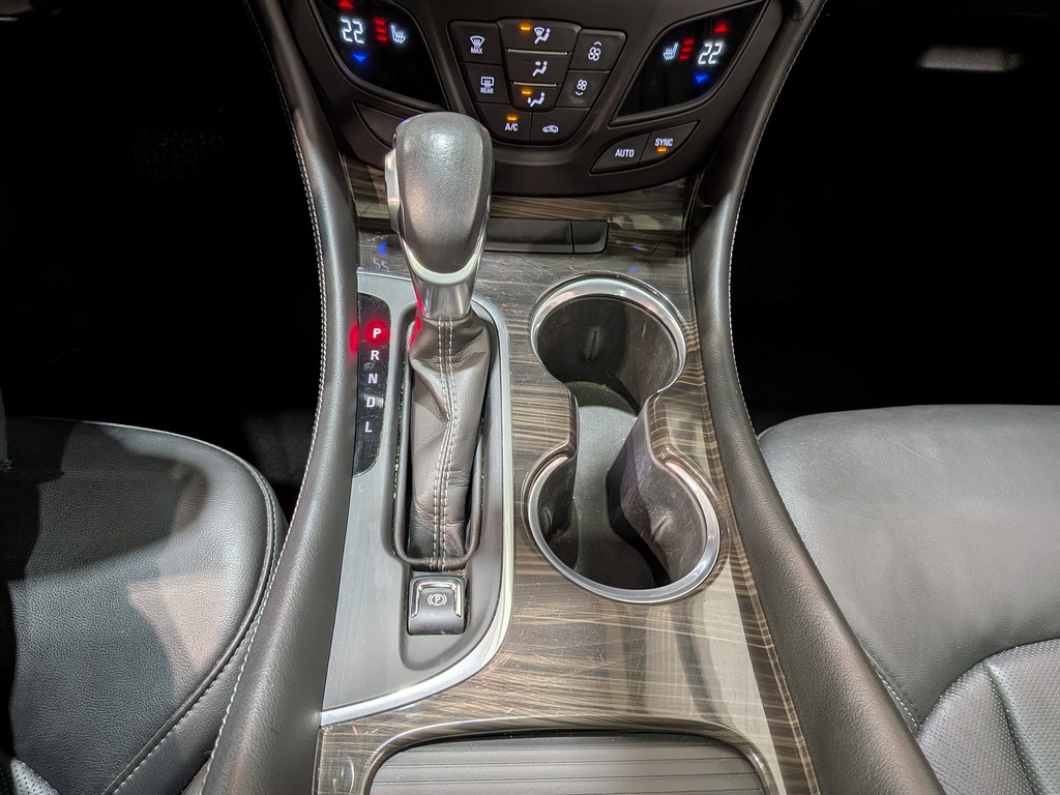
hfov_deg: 71.6
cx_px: 530
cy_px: 398
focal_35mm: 24
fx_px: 735
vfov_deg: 56.8
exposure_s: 1/60
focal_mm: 4.53
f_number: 1.7
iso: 30
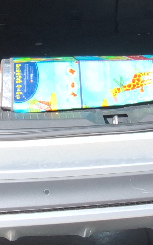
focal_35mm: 118
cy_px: -66
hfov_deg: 11.0
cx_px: 134
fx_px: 787
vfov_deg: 16.8
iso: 32
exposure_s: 1/650
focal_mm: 2.91
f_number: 1.9
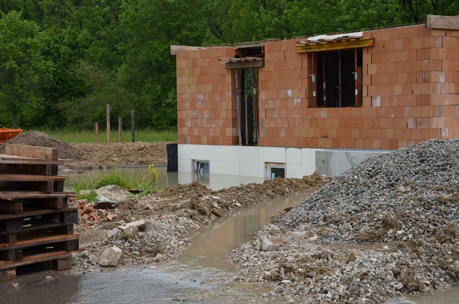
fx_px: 859
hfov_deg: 29.9
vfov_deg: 20.1
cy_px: 152
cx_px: 230
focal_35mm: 68
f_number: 6.3
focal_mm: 45
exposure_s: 1/160
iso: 100
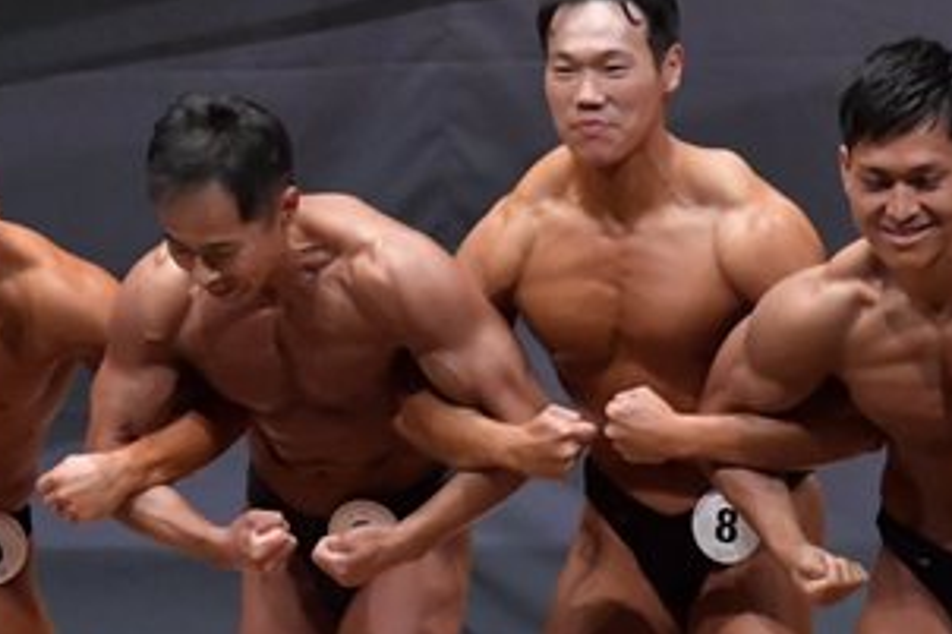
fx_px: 16280
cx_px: -137
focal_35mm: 616
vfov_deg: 2.2
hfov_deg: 3.3
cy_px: 678
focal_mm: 160
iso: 8000
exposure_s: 1/400
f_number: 5.6
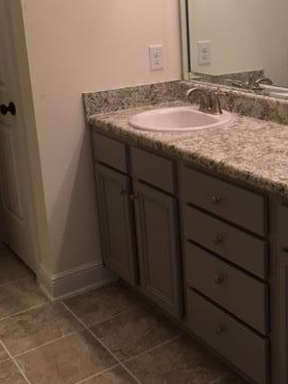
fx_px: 555
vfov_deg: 38.0
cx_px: 220
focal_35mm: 50
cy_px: 147
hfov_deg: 28.6
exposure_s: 1/30
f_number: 2.2
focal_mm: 4.15
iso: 40
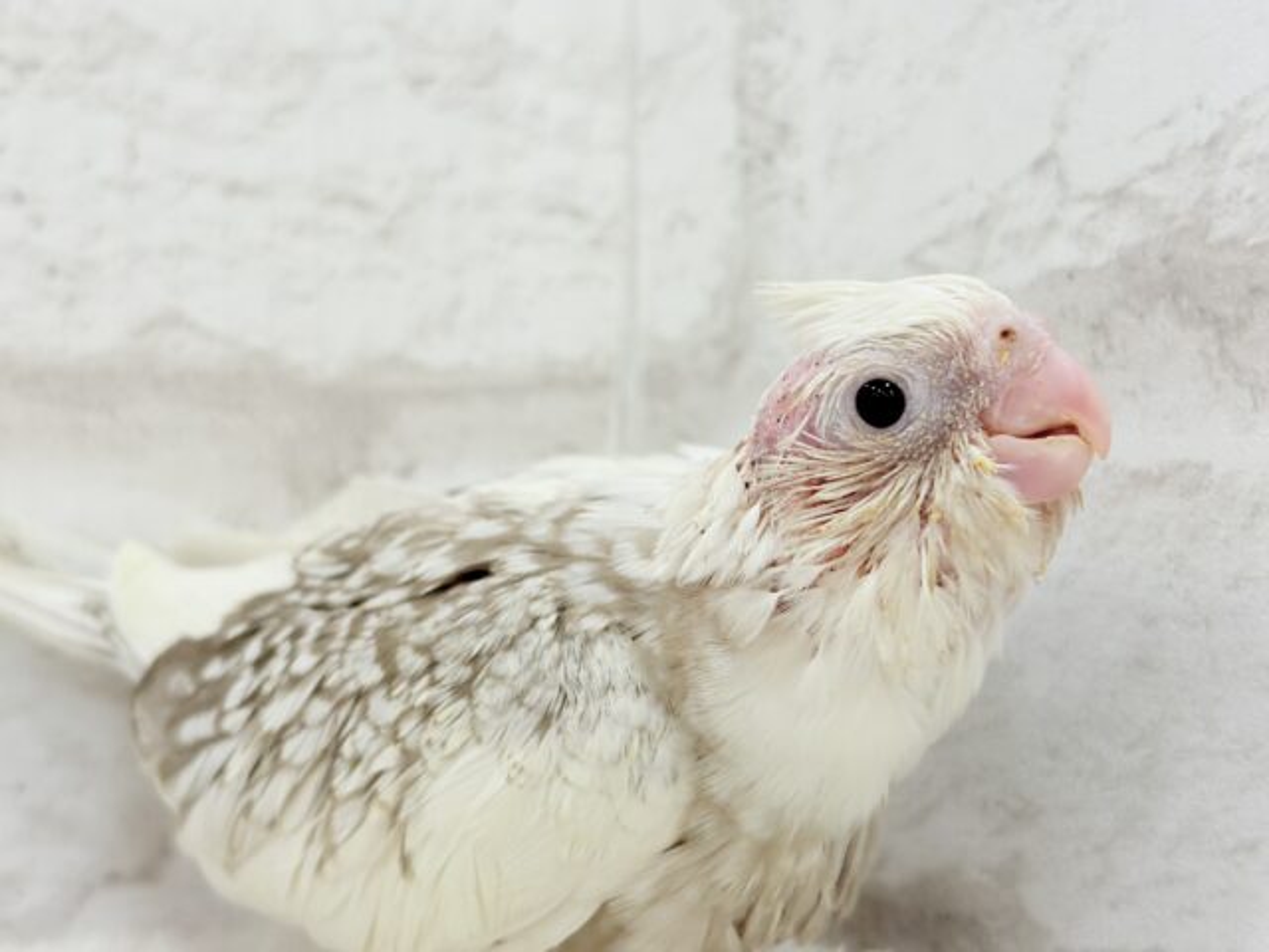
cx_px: 634
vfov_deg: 28.0
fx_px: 1906
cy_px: 476
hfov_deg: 36.8
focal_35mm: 52
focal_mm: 5.96
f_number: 1.6
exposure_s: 1/100
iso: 80
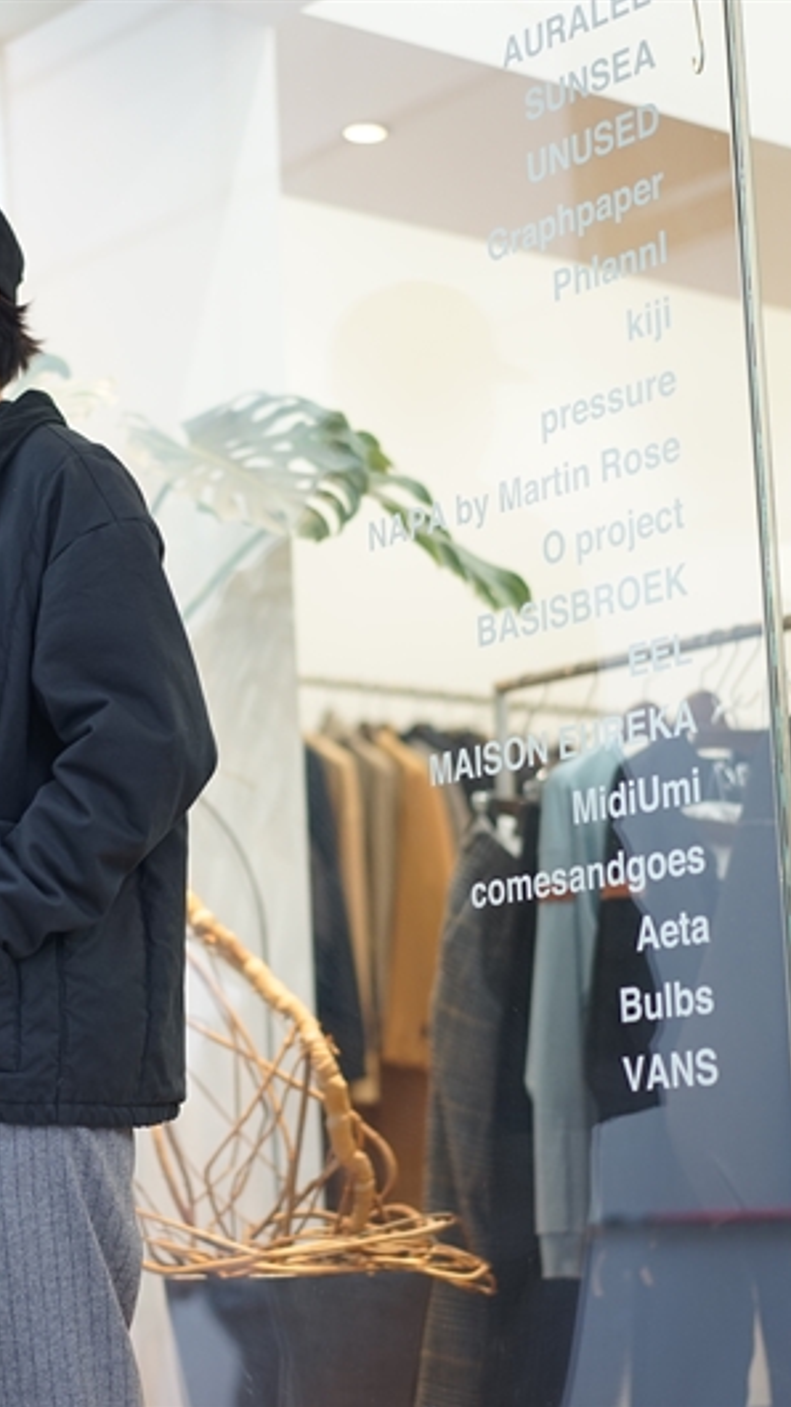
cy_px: 705
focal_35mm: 87
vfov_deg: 24.5
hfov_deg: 13.8
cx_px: 157
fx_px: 3245
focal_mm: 55
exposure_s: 1/60
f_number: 1.8
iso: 250
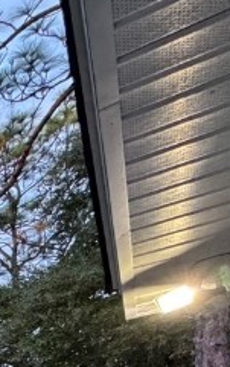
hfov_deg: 11.7
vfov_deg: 24.0
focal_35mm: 63
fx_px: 631
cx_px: -445
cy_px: 577
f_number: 2.2
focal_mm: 2.22
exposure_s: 1/120
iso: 250
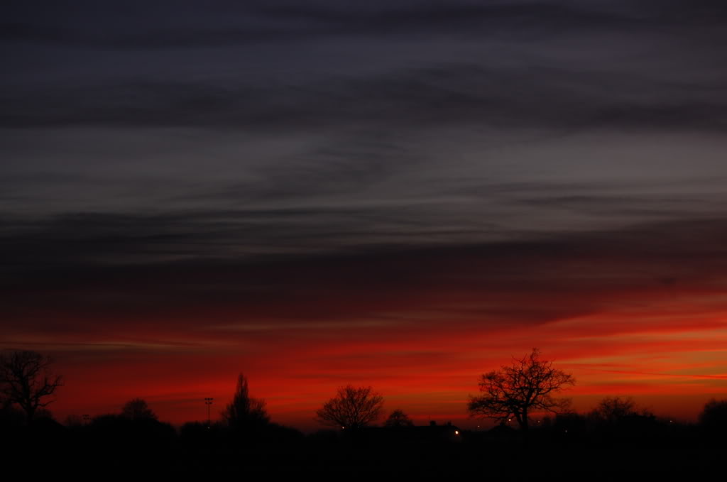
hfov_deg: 24.7
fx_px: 1663
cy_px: 241
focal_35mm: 82
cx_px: 364
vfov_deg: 16.5
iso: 200
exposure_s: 1/40
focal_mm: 55
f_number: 6.3
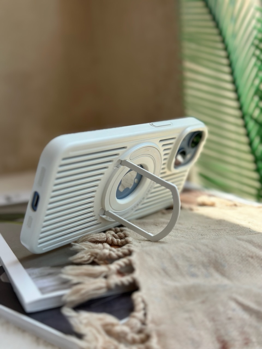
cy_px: 174
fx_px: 484
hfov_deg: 30.3
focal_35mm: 48
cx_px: 131
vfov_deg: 39.7
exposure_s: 1/2160
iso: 100
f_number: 1.78
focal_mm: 6.86
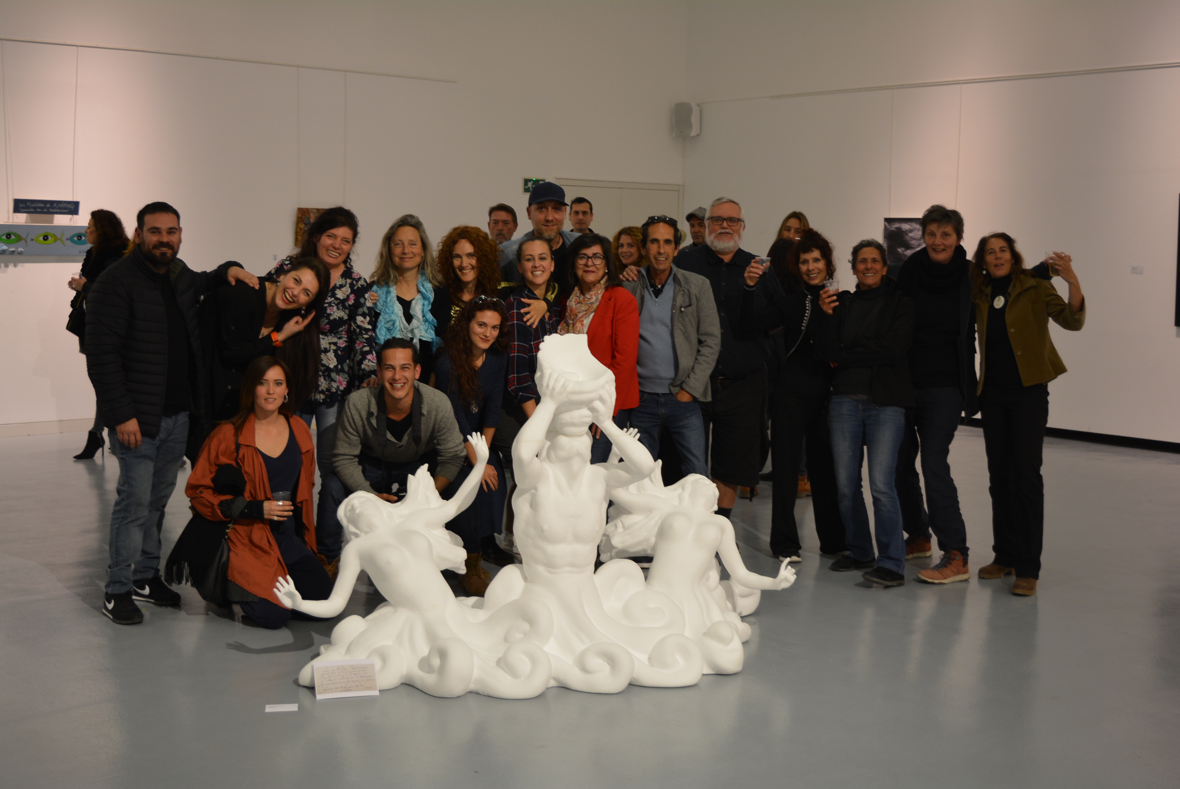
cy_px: 394
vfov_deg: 30.9
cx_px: 590
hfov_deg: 44.9
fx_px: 1427
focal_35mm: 44
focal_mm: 29
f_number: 4.2
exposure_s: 1/30
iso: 400
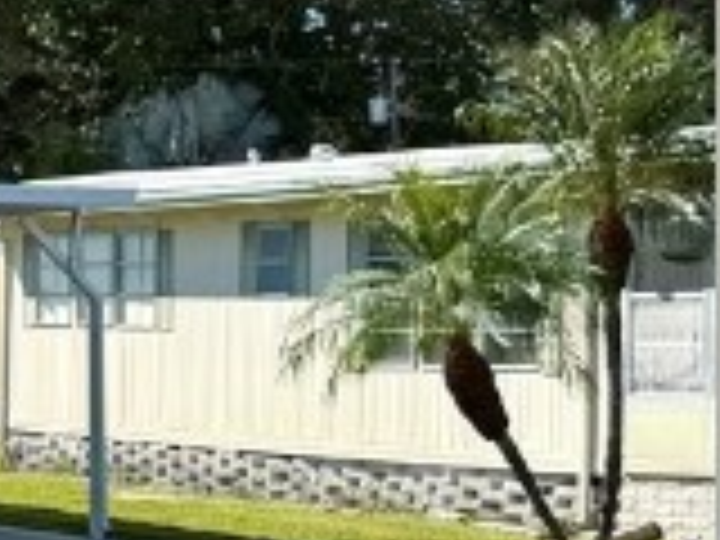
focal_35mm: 154
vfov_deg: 9.6
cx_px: -806
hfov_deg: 11.4
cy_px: 310
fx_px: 3203
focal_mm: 6.76
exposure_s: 1/4975
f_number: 1.78
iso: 80
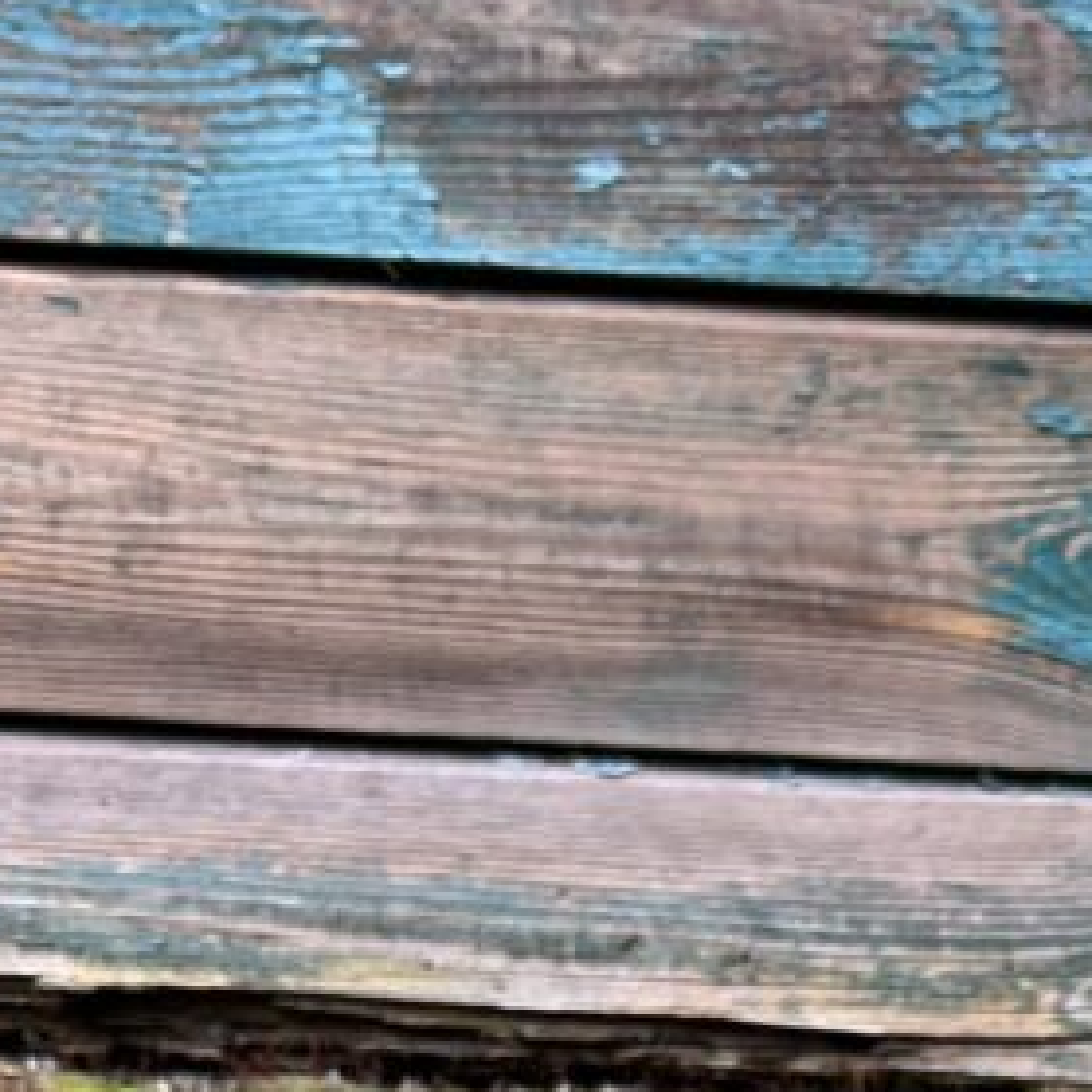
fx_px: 3176
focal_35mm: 89
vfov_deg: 16.5
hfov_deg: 18.4
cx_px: 1346
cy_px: 1926
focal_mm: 5.7
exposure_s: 1/121
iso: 50
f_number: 1.5
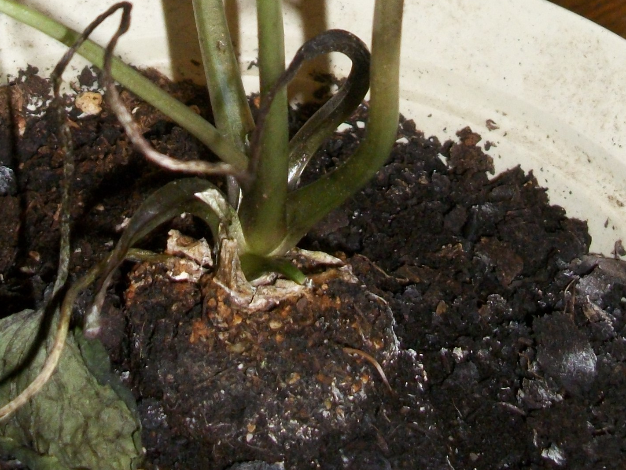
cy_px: -204
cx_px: 235
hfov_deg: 21.7
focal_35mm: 90
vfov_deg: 15.3
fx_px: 1628
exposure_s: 1/60
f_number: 2.9
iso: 160
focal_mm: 5.7
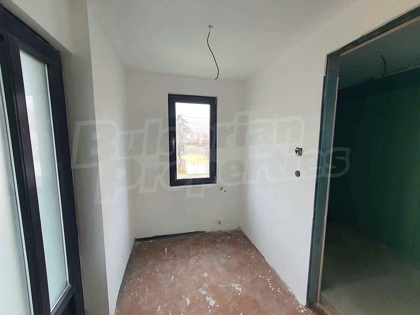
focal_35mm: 13
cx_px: 210
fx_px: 158
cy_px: 158
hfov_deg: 106.2
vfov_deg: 89.9
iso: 160
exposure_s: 1/50
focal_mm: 1.8
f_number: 2.2
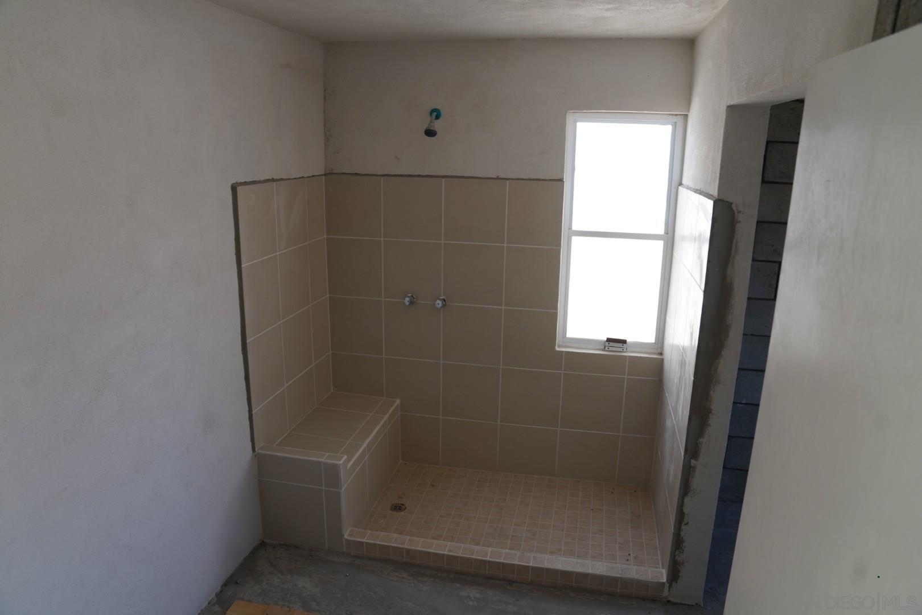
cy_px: 308
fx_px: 615
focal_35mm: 24
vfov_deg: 53.1
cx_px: 461
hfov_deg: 73.7
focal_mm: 24
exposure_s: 1/160
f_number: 4
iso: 250
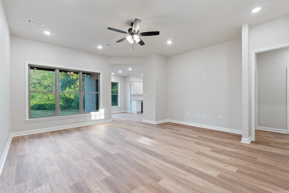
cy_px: 96
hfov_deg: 96.7
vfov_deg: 73.8
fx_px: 129
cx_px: 144
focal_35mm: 16
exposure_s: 1/2.5
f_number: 9
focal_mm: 16
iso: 250
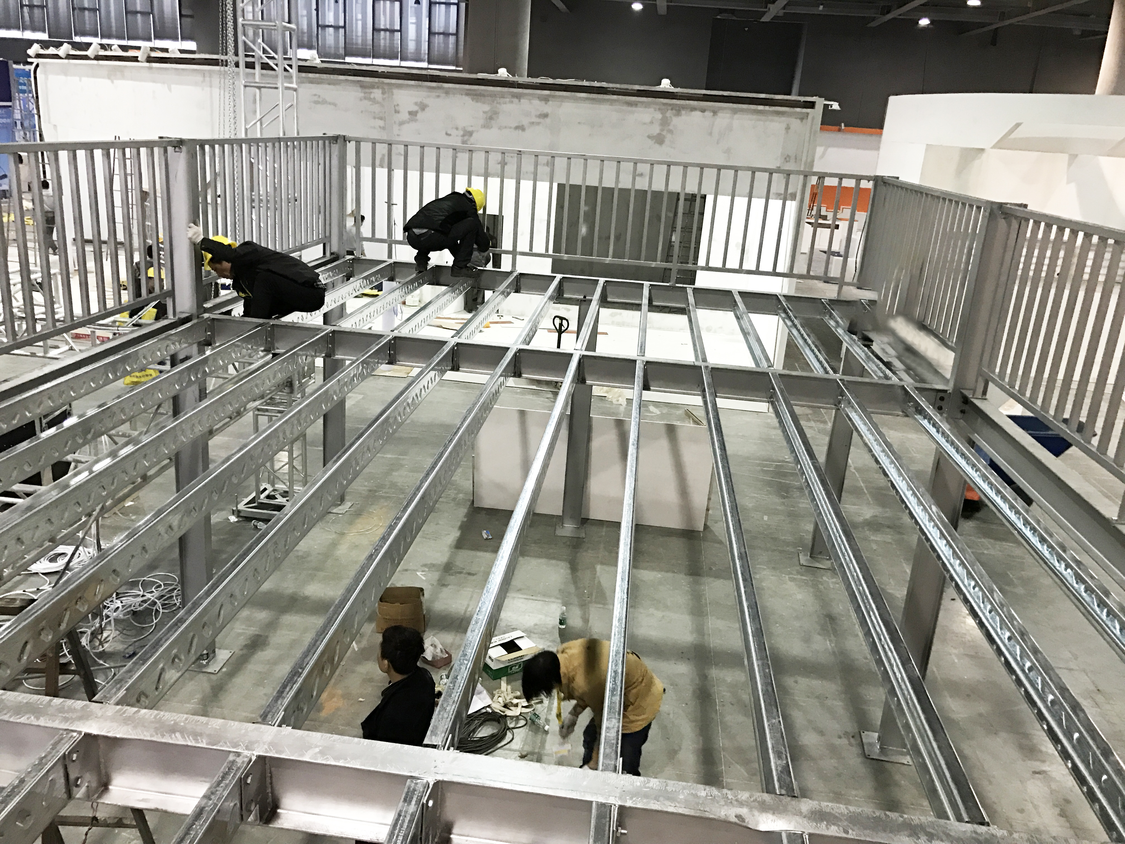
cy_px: 422
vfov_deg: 49.7
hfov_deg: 63.4
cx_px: 562
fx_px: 910
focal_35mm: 28
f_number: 1.8
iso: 100
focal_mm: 3.99
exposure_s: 1/17
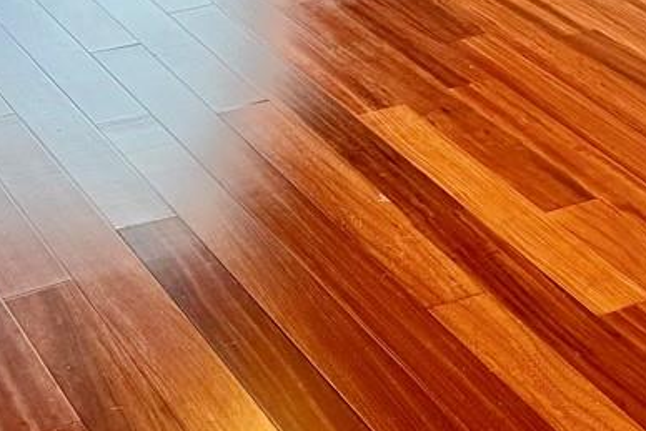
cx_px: 683
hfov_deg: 19.1
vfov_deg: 11.6
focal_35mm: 103
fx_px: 1849
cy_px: -501
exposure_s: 1/120
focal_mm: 6.86
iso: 100
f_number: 1.78
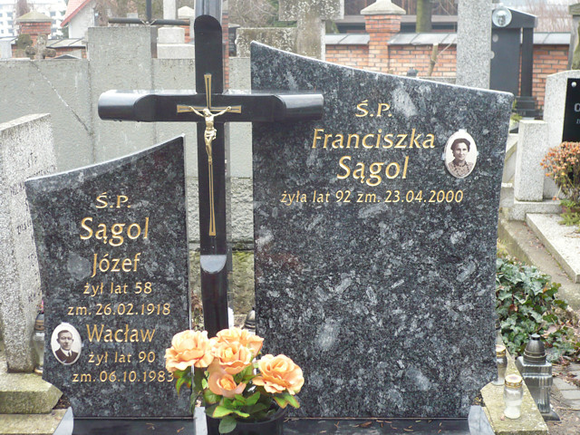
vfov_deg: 29.1
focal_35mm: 50
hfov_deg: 38.2
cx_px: 290
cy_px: 218
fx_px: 838
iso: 200
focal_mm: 8.3
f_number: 3.4
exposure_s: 1/20
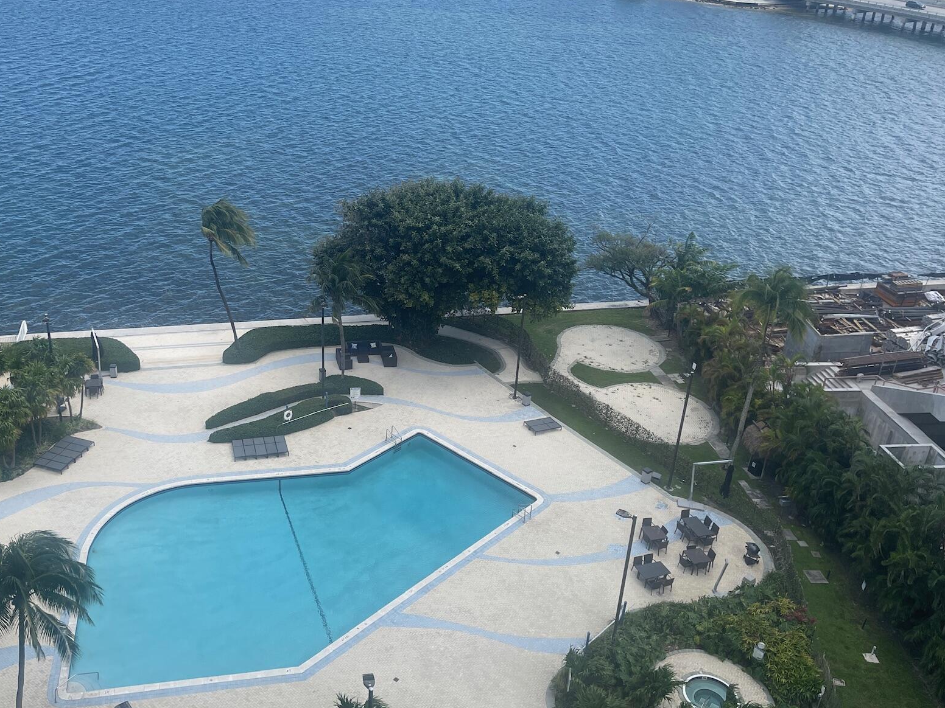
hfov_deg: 54.9
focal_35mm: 33
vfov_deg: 42.8
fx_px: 901
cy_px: 290
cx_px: 372
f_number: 1.6
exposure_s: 1/1667
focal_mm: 5.1
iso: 32
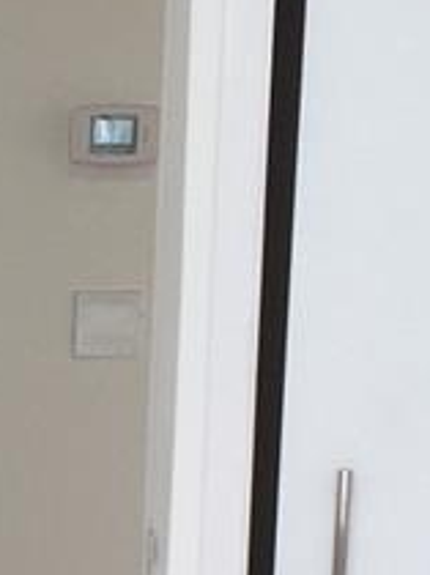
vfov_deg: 11.6
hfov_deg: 8.5
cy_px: 734
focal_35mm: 166
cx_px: -408
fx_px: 2755
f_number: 2.2
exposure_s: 1/60
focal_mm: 4.15
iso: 32
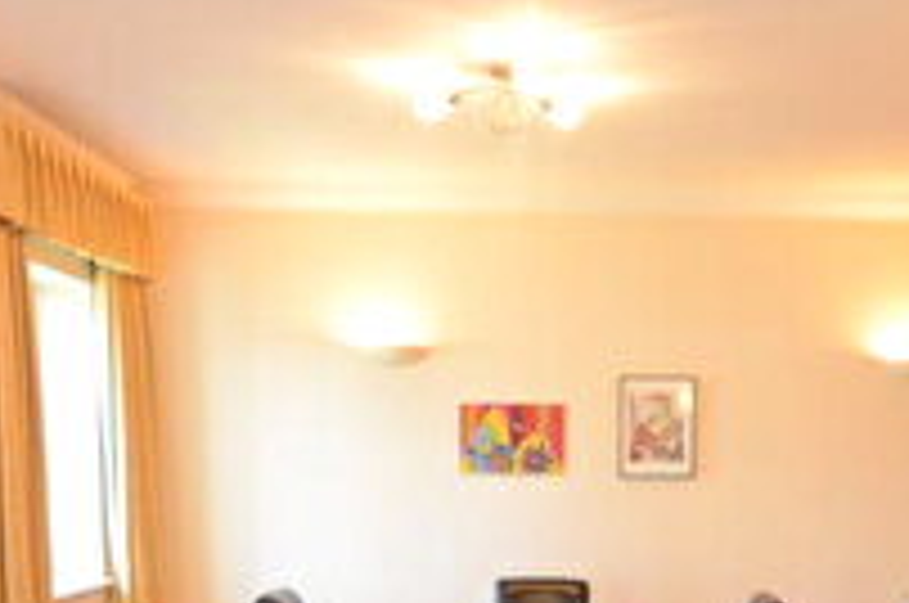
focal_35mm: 52
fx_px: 1311
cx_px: 590
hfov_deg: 37.9
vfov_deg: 24.8
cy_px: 596
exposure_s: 1/100
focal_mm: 10
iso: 1400
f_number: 4
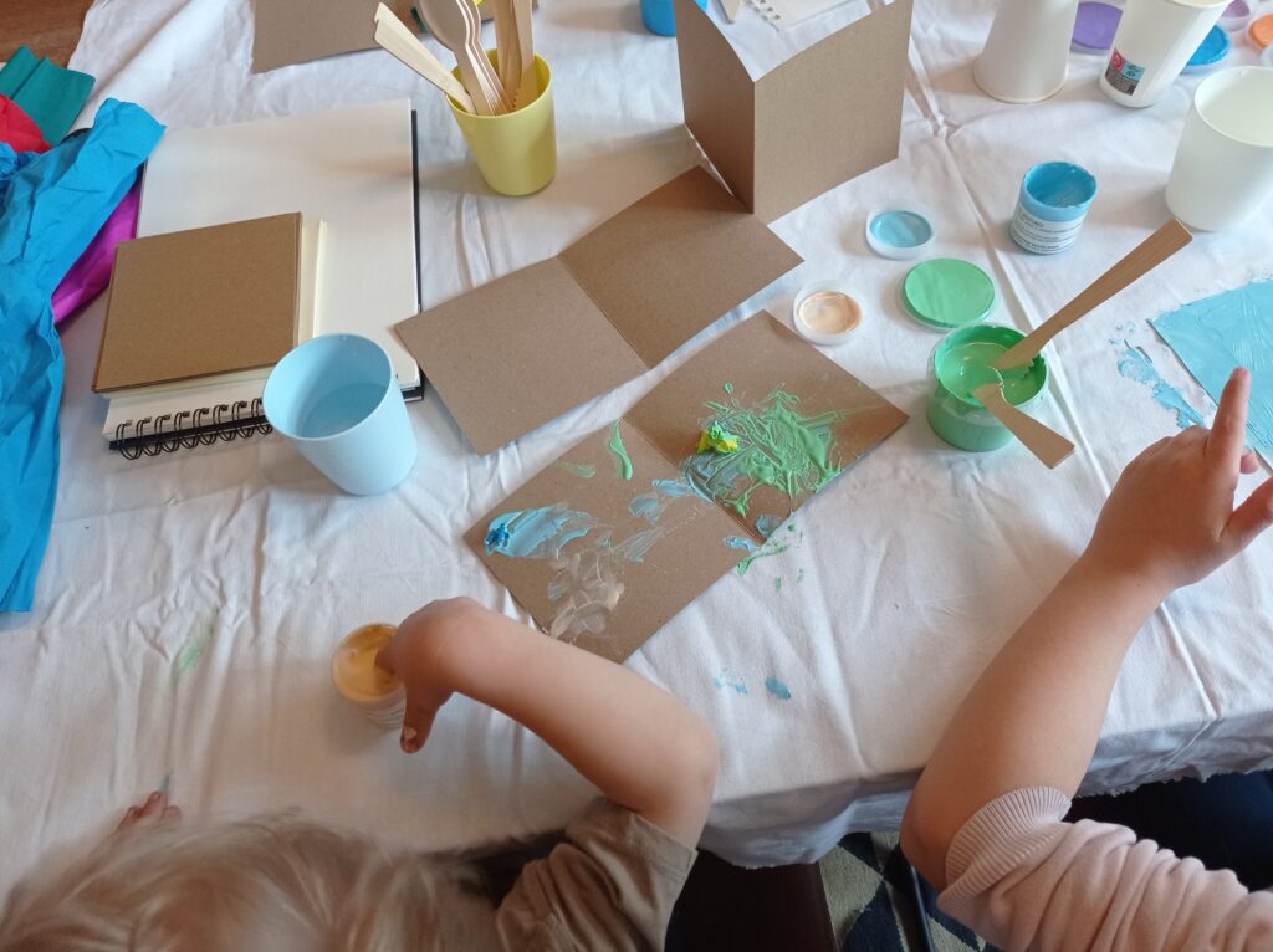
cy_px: 476
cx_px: 636
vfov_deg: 49.7
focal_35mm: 28
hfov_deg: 63.5
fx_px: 1029
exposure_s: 1/50
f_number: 1.79
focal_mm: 4.7
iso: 166
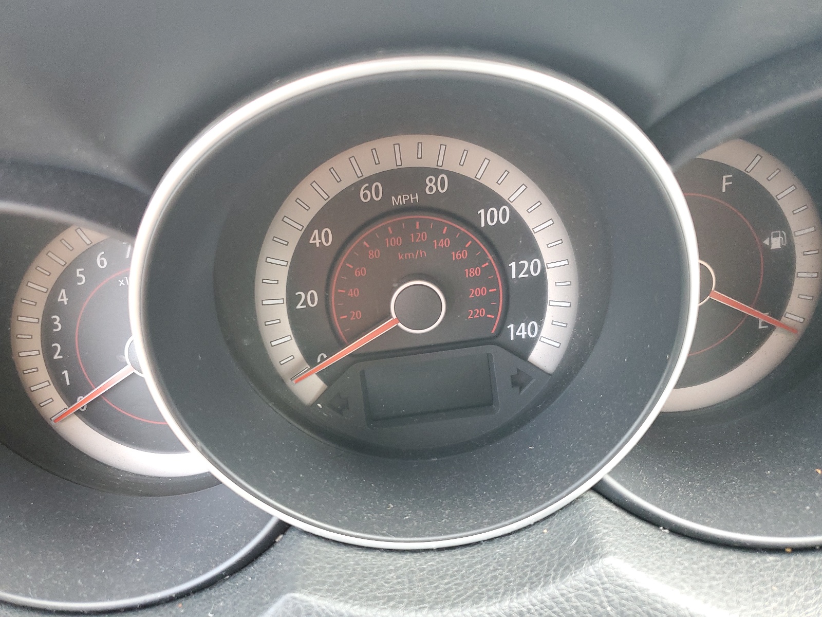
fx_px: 617
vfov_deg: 53.1
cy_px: 308
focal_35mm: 26
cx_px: 411
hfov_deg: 67.3
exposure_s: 1/60.2
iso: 172
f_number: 1.5
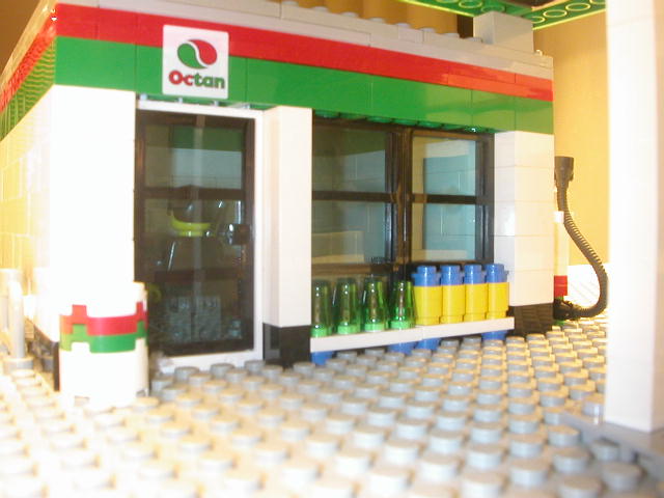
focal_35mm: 37
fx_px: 710
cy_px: 249
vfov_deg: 38.7
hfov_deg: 50.1
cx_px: 332
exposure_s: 1/3.3
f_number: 4.5
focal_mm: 5.6
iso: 200
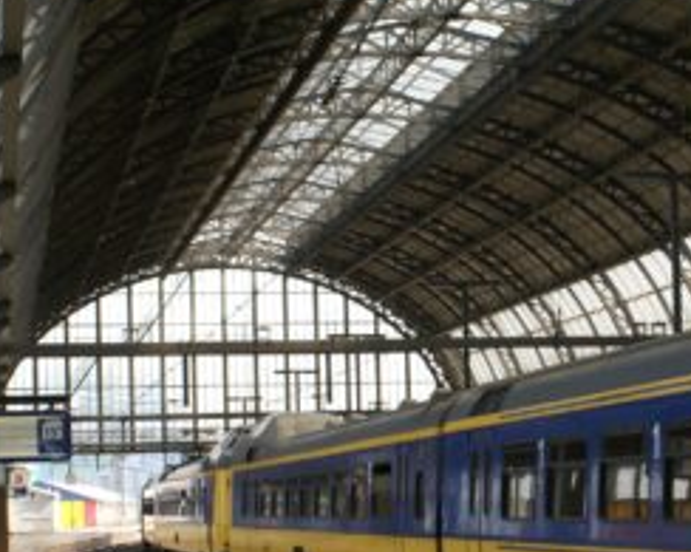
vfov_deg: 15.8
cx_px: 583
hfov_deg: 19.5
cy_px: 391
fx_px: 1983
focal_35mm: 97
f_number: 8
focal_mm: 28
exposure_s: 1/60
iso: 100
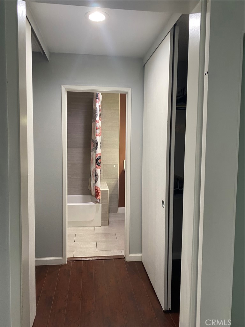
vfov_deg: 67.3
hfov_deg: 53.1
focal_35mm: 26
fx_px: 245
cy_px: 164
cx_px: 122
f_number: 1.8
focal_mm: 4.25
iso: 160
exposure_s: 1/60
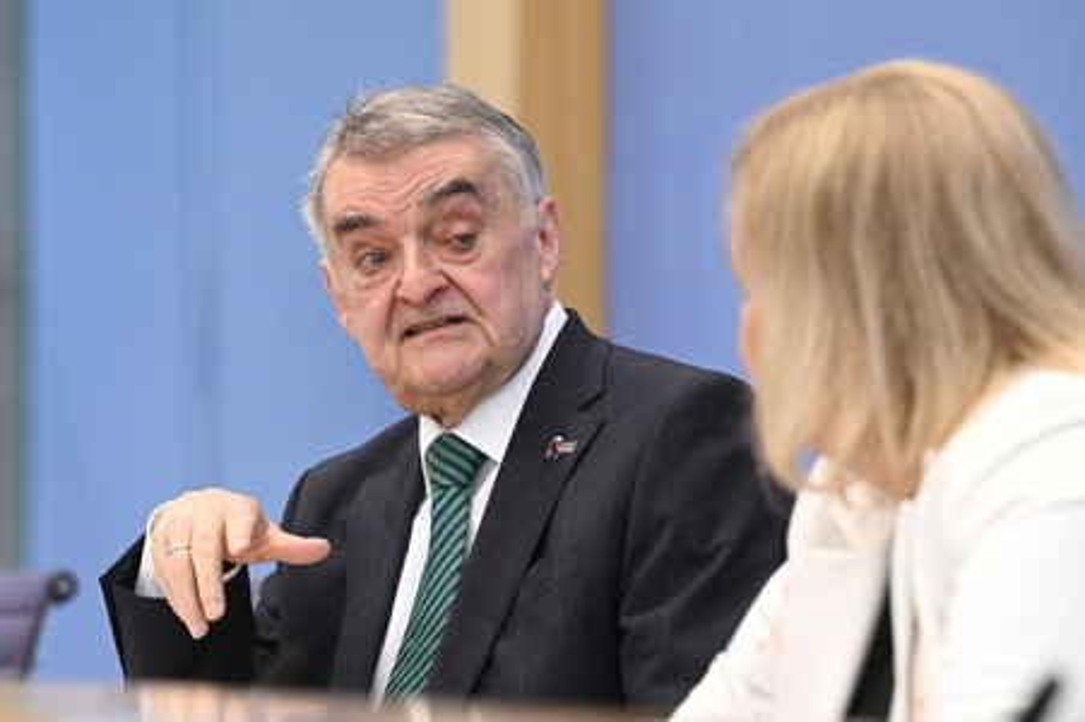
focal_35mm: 180
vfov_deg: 7.6
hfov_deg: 11.4
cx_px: 542
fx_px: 5421
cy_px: 361
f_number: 5
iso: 4000
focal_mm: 180
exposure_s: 1/800
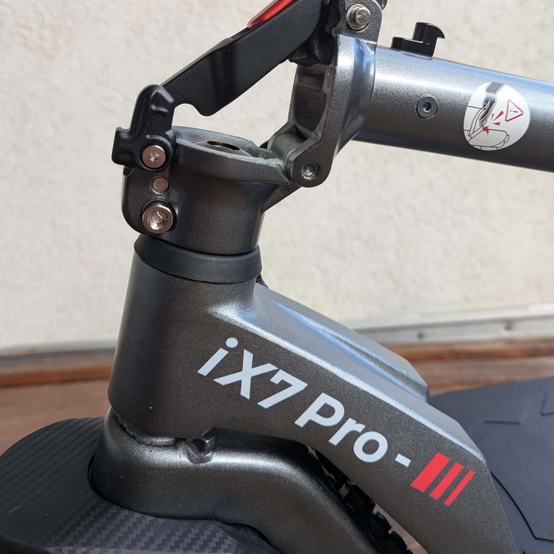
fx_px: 525
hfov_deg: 55.6
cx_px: 281
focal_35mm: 29
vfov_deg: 54.6
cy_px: 190
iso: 48
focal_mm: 6.81
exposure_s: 1/271
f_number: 1.85
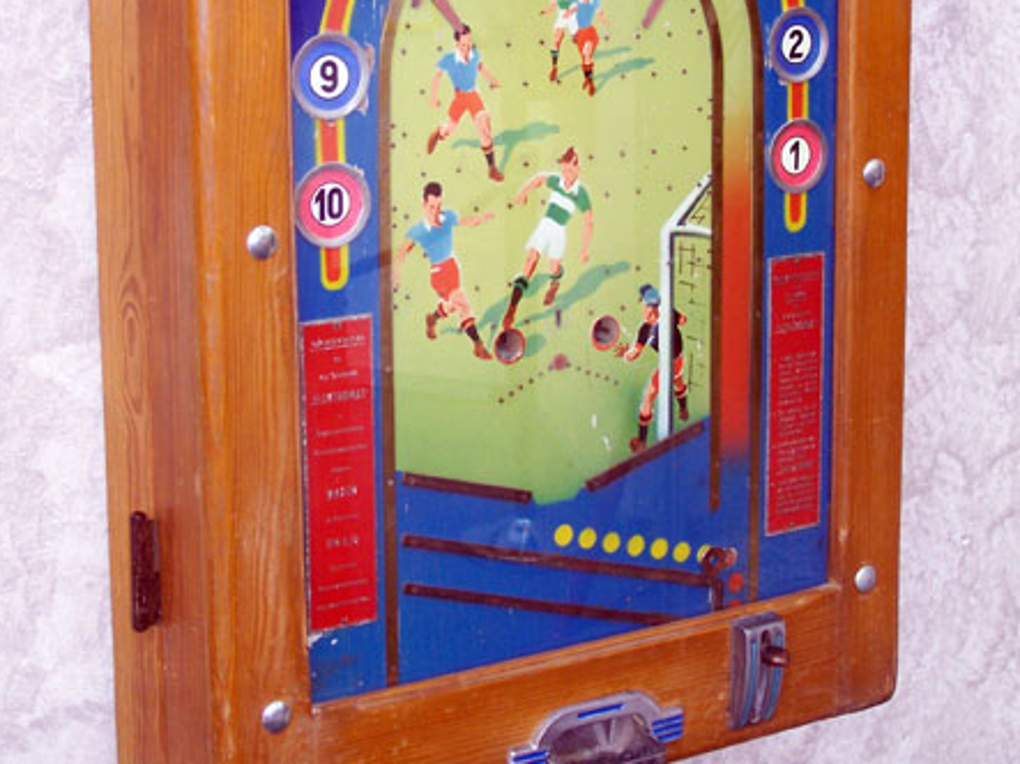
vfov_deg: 18.3
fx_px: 2357
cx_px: 507
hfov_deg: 24.4
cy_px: 219
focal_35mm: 80
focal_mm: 9.8
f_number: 3.1
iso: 140
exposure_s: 1/125
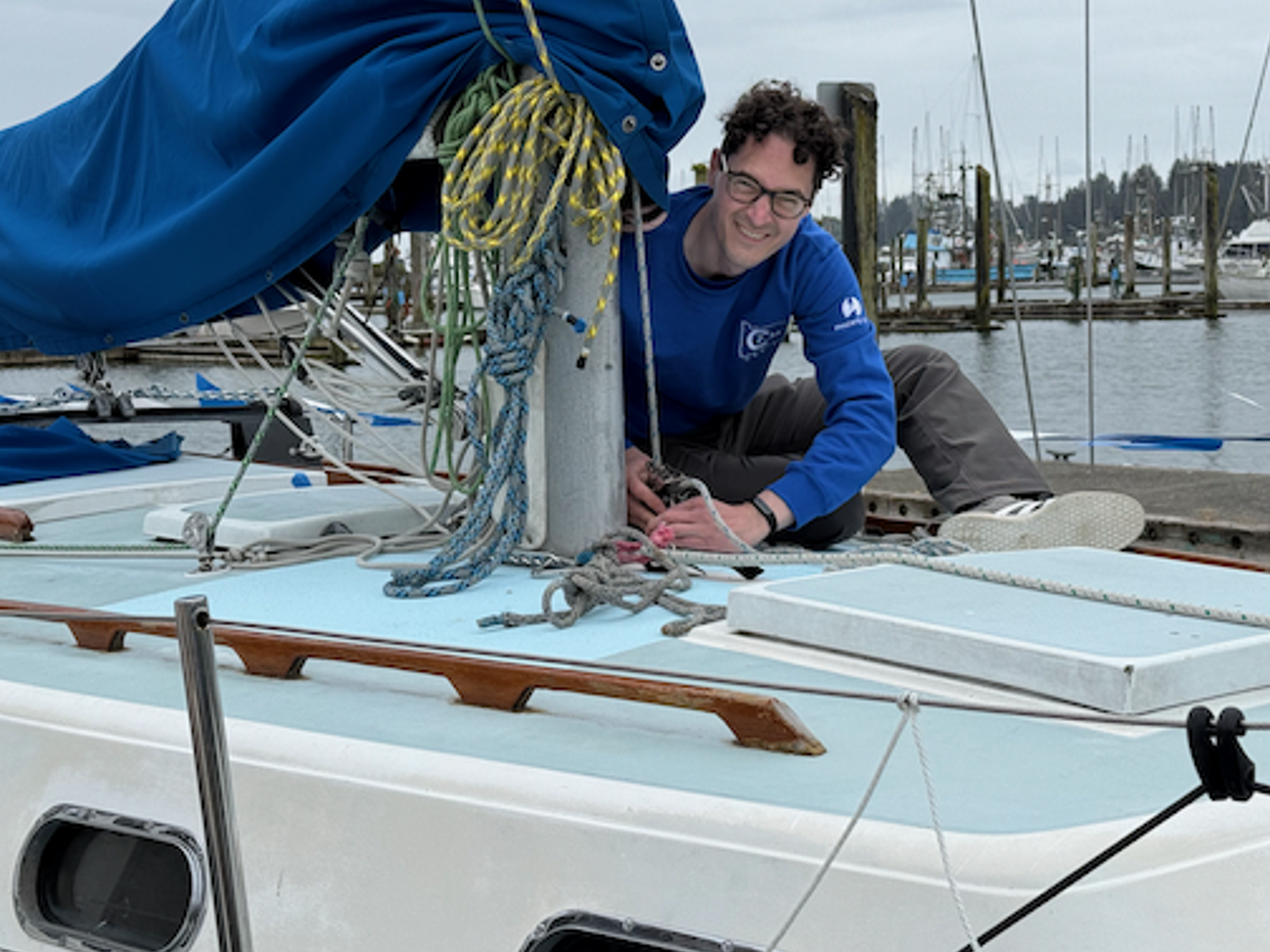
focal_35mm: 61
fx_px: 2238
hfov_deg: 31.7
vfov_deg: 24.0
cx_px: 610
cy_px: 403
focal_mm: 6.76
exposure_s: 1/4587
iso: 64
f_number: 1.78
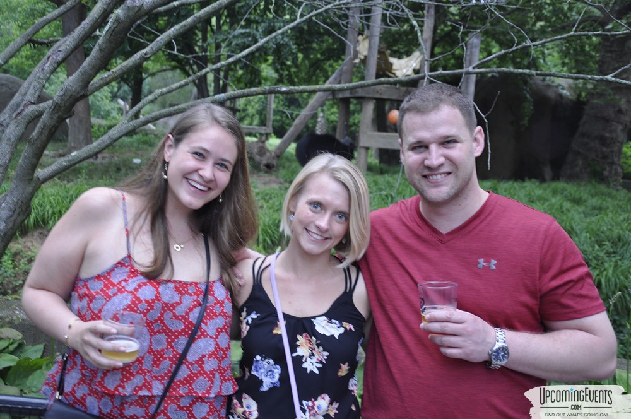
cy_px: 210
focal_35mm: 42
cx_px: 316
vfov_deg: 31.8
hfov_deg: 46.5
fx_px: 735
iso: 400
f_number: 4
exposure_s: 1/15
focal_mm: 28
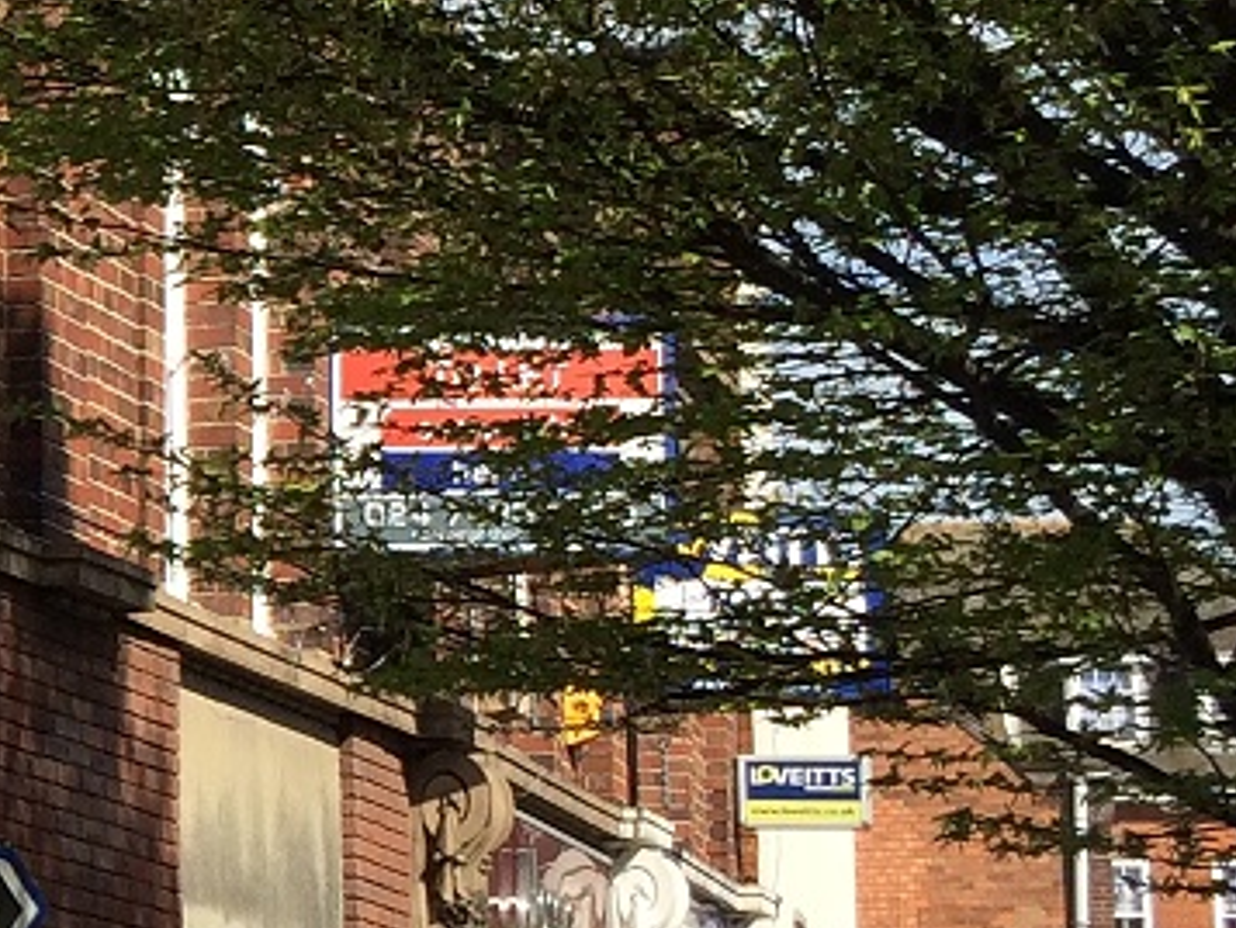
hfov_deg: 12.8
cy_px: 461
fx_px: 4893
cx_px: -1146
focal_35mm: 137
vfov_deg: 10.8
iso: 32
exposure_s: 1/1642
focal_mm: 4.12
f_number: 2.2
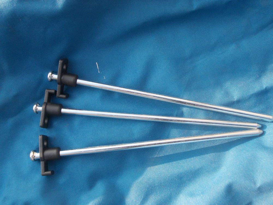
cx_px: 136
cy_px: 102
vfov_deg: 37.7
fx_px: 300
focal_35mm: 38
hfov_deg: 49.0
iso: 80
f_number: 3.1
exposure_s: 1/125
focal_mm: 5.3
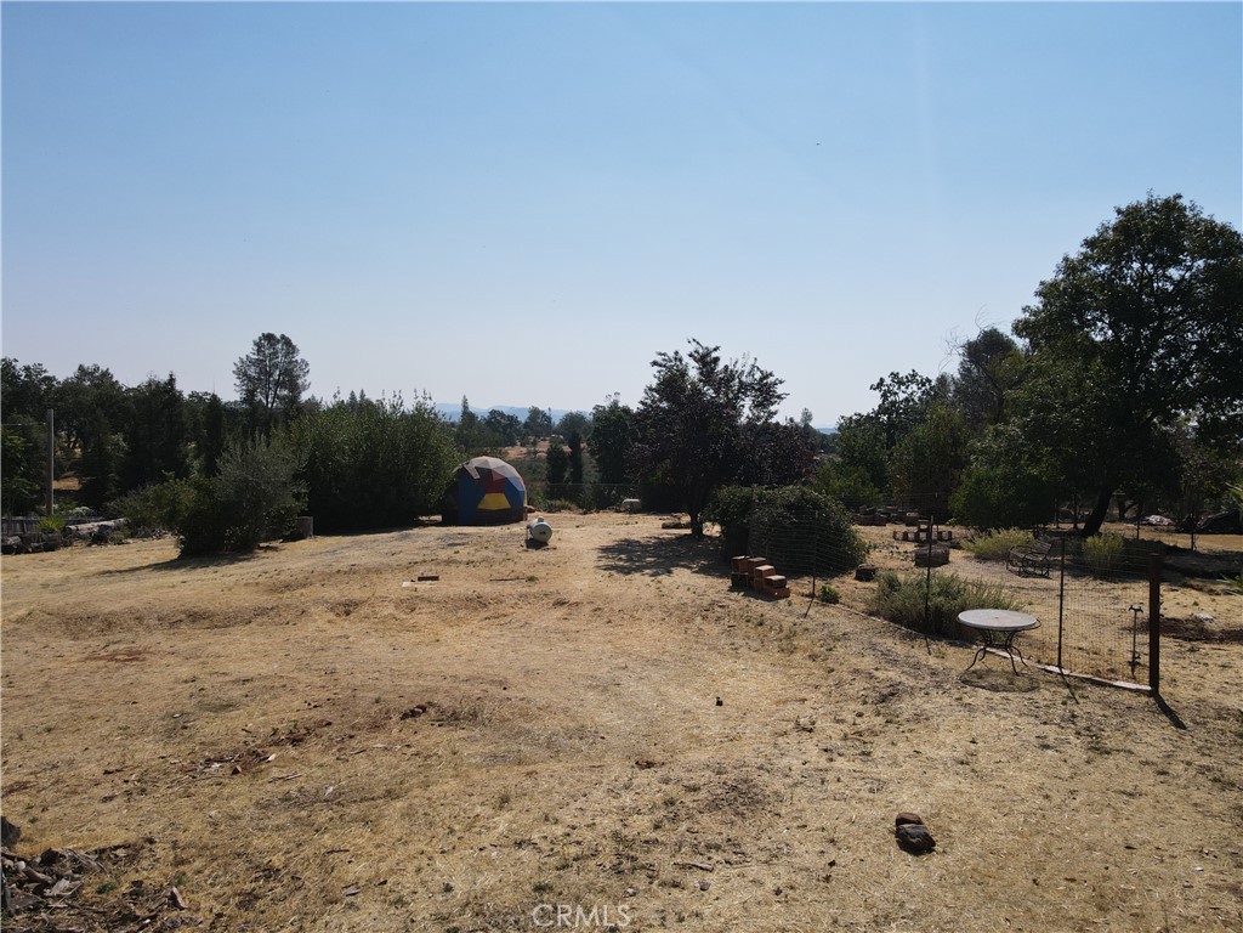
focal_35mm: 24
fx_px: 862
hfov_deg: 71.6
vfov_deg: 56.8
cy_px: 466
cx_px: 622
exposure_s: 1/1500
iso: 110
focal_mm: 4.5
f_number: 2.8
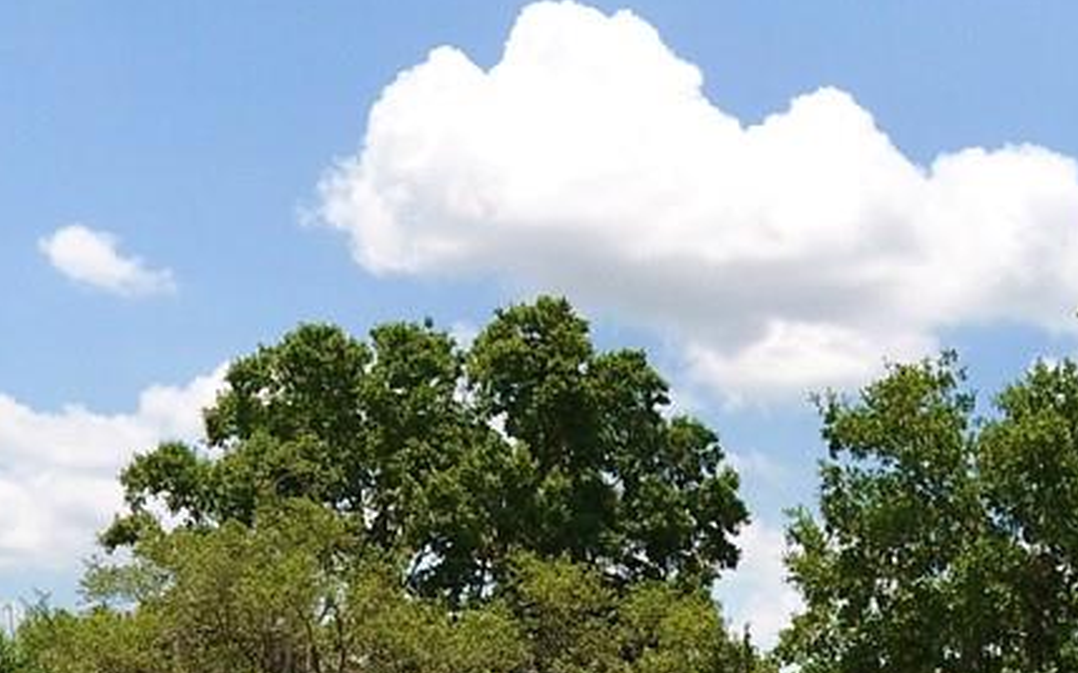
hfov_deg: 25.7
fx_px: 2321
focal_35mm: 79
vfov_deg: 15.1
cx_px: 859
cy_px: 1050
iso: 100
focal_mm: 3.61
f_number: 2.8
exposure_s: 1/876
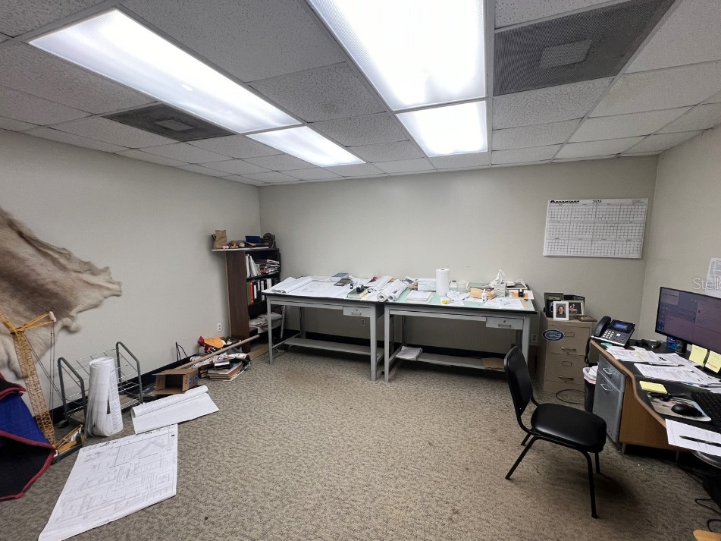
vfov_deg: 85.6
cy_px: 283
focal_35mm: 14
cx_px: 376
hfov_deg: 102.0
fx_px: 292
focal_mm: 1.57
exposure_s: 1/120
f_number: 1.8
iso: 80
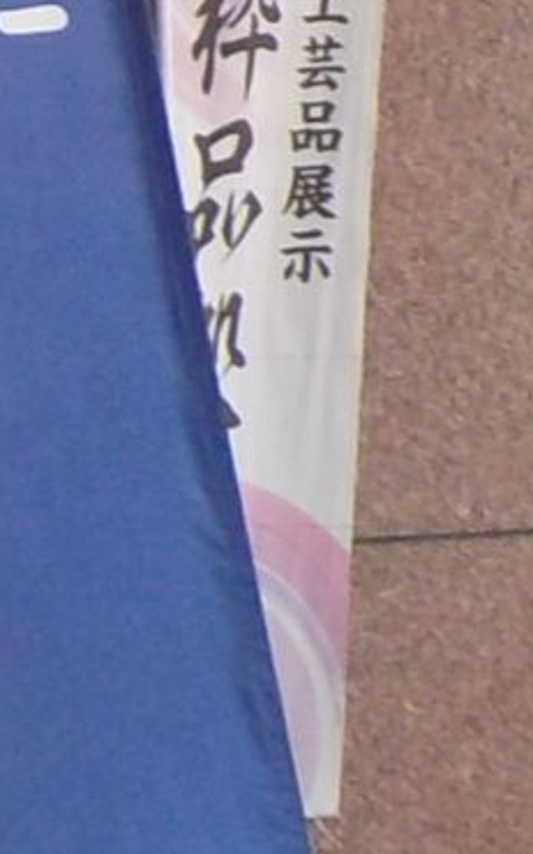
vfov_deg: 9.5
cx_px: -1262
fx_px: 5117
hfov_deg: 5.5
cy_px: 205
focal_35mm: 220
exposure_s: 1/160
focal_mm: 4.1
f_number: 3.3
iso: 125
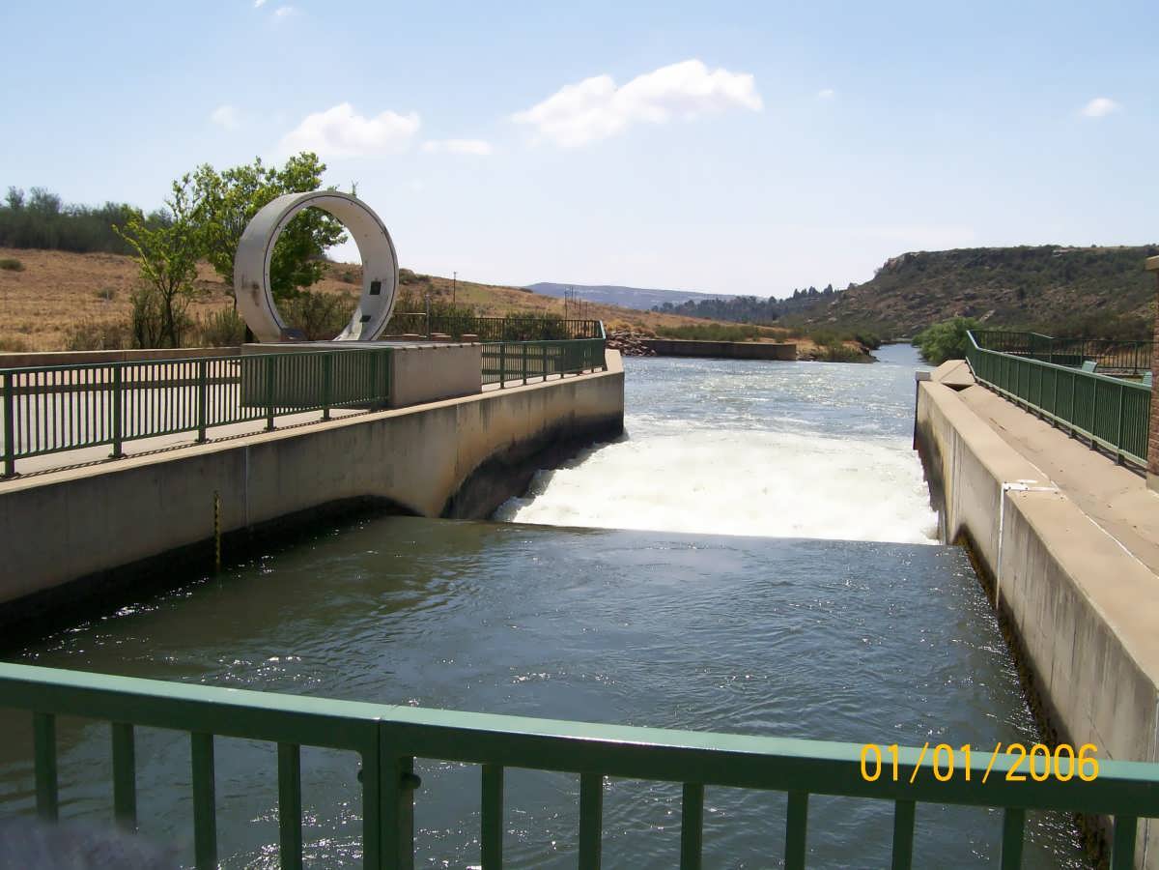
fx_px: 1205
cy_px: 435
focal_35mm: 36
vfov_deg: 39.7
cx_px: 580
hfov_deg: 51.4
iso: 80
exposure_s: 1/818
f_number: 4.8
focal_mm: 6
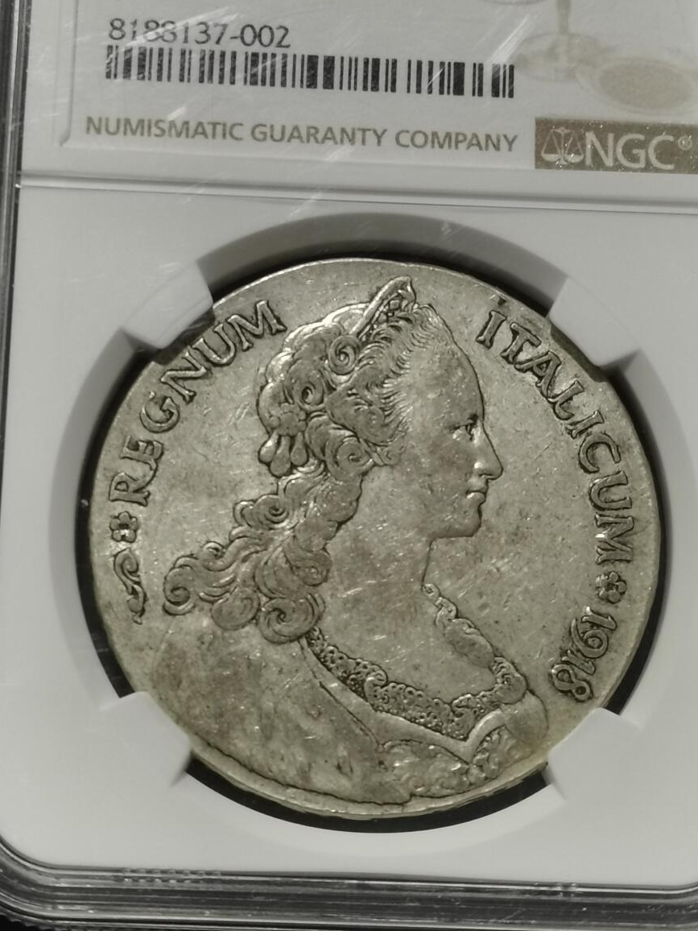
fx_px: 2554
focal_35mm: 95
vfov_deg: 20.6
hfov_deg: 15.6
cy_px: 329
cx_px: 352
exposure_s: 1/100
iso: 64
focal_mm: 5.58
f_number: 1.8
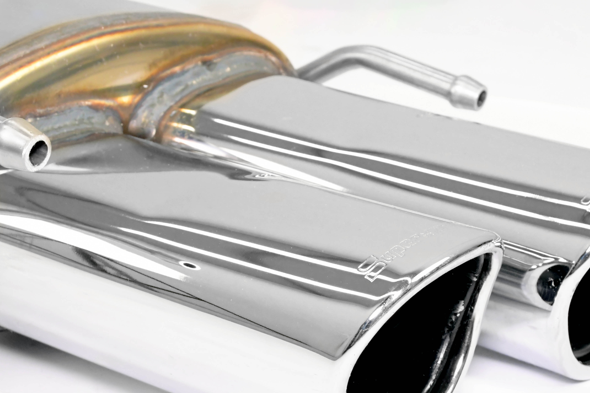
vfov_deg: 15.7
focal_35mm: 87
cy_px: 261
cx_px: 308
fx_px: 1426
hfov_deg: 23.4
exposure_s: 1/80
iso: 2500
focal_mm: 40
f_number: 13
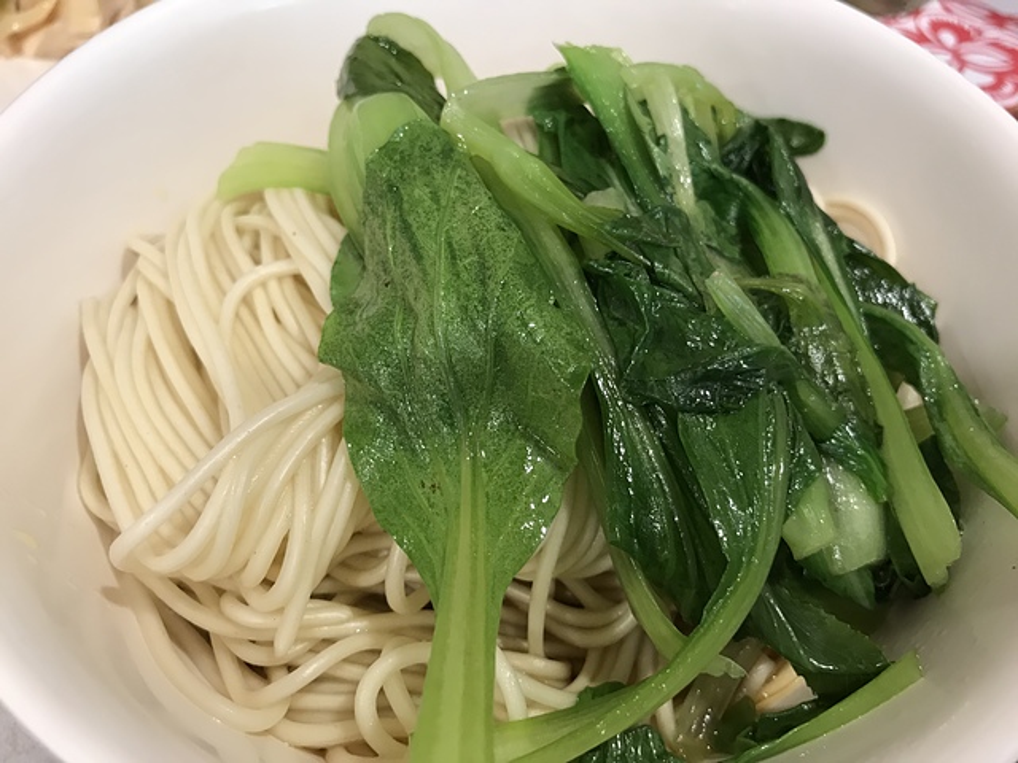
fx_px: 823
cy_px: 382
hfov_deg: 63.4
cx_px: 509
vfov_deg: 49.7
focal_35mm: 28
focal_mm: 3.99
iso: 40
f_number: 1.8
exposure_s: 1/20
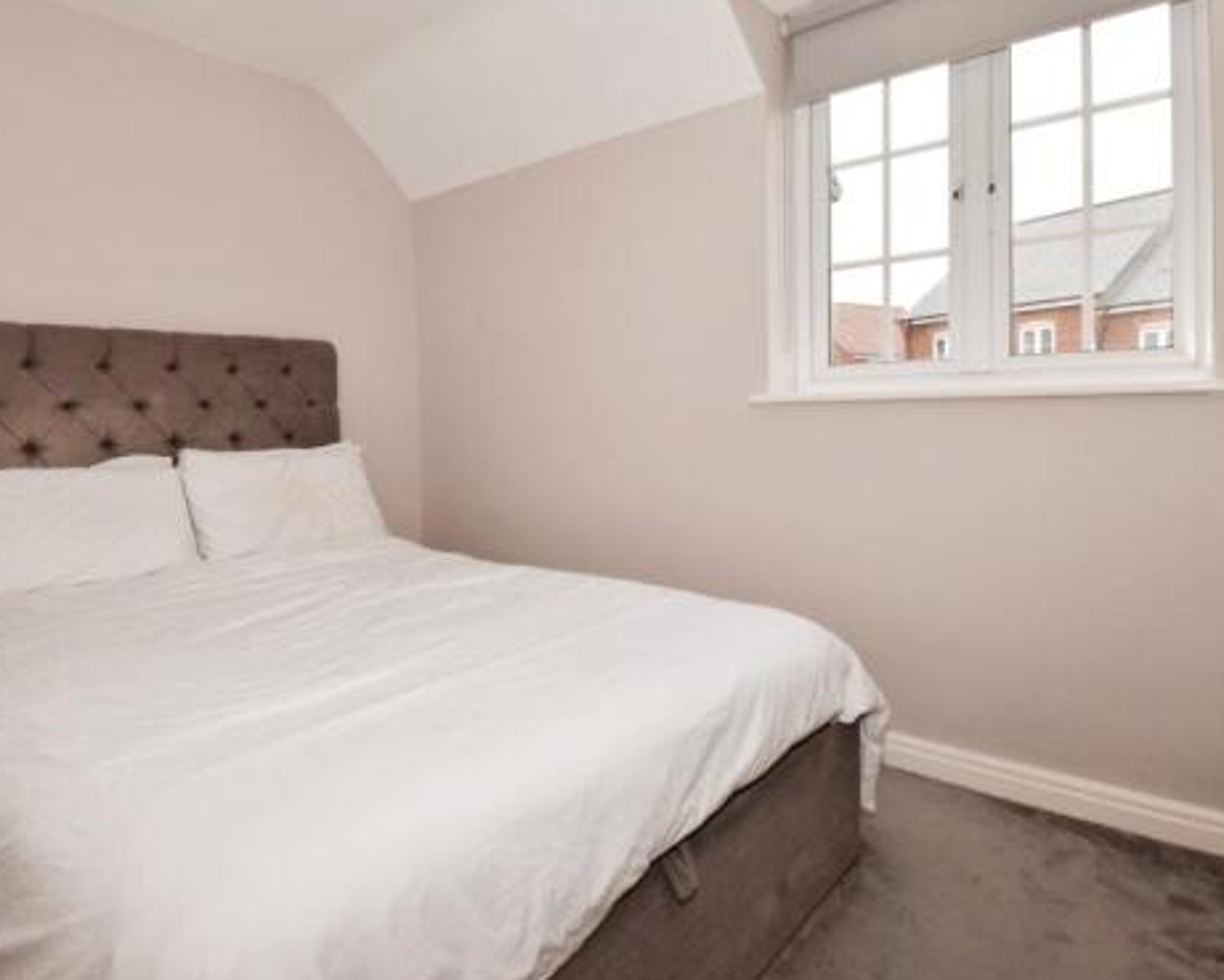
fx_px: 725
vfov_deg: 67.8
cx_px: 556
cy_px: 424
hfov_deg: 80.2
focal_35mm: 20
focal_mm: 10
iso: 1000
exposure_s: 1/60
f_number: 16
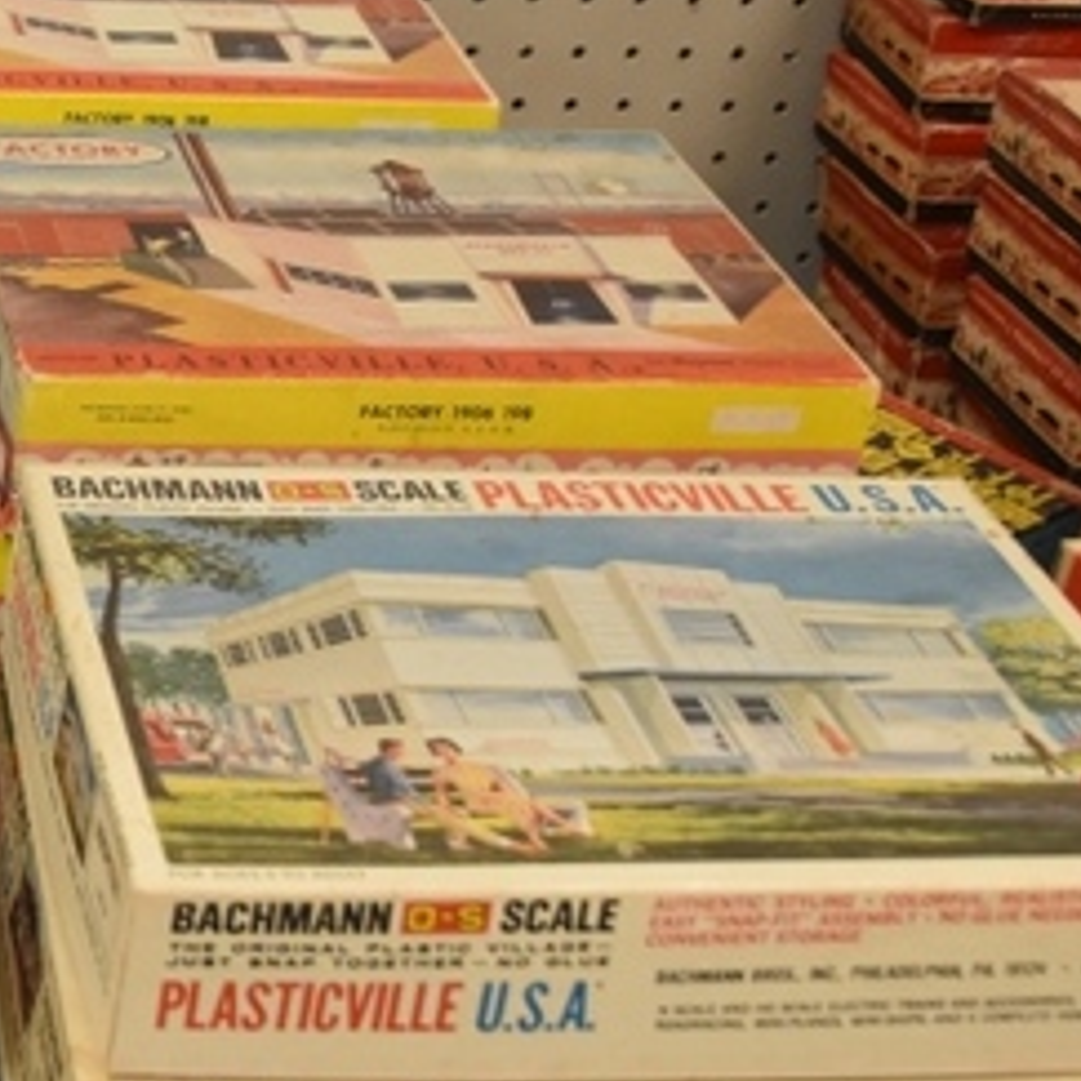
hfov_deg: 20.5
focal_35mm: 73
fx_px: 2579
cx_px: -498
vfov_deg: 23.7
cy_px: 476
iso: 1800
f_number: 4
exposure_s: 1/60
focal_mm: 16
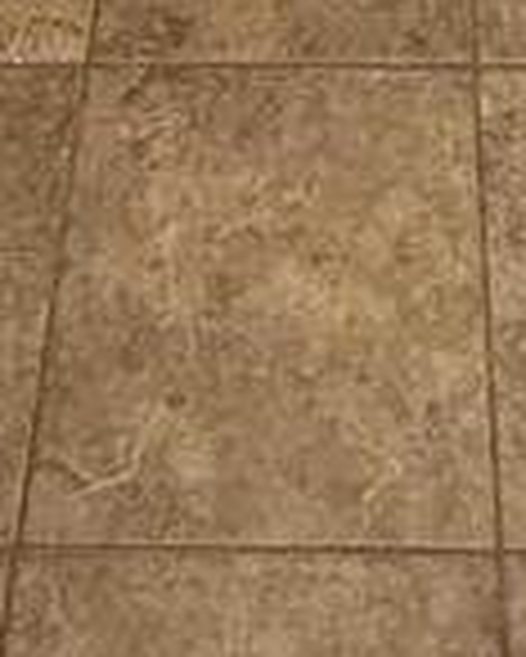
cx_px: 310
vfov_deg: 10.5
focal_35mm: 101
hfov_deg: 15.3
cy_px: -1467
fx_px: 1963
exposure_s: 1/120
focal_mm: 2.22
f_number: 2.2
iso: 200
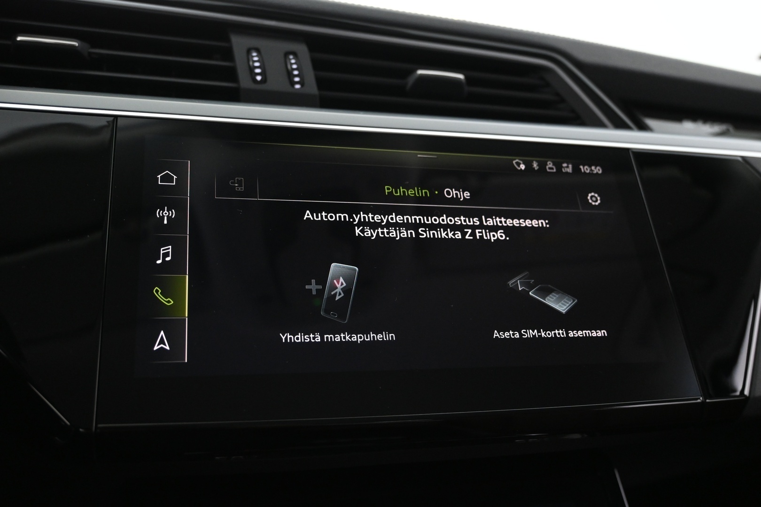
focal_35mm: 32
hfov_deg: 58.3
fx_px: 682
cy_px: 254
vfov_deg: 40.8
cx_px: 380
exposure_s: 1/30
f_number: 4
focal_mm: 21.5
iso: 1800
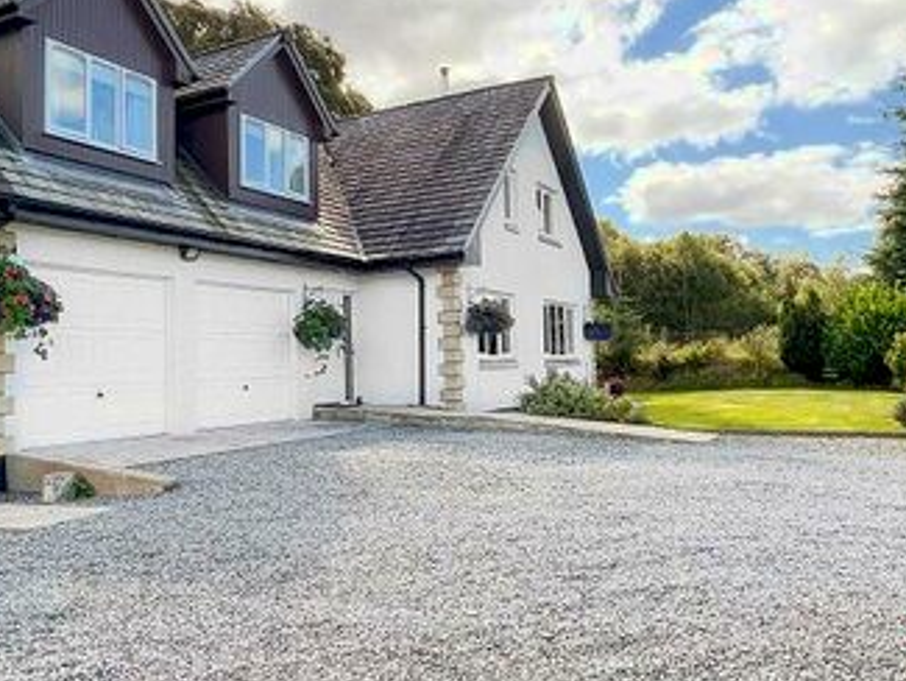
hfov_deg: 63.4
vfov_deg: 49.7
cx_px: 446
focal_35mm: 28
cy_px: 314
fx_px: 733
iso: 32
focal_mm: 1.57
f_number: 1.8
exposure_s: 1/900
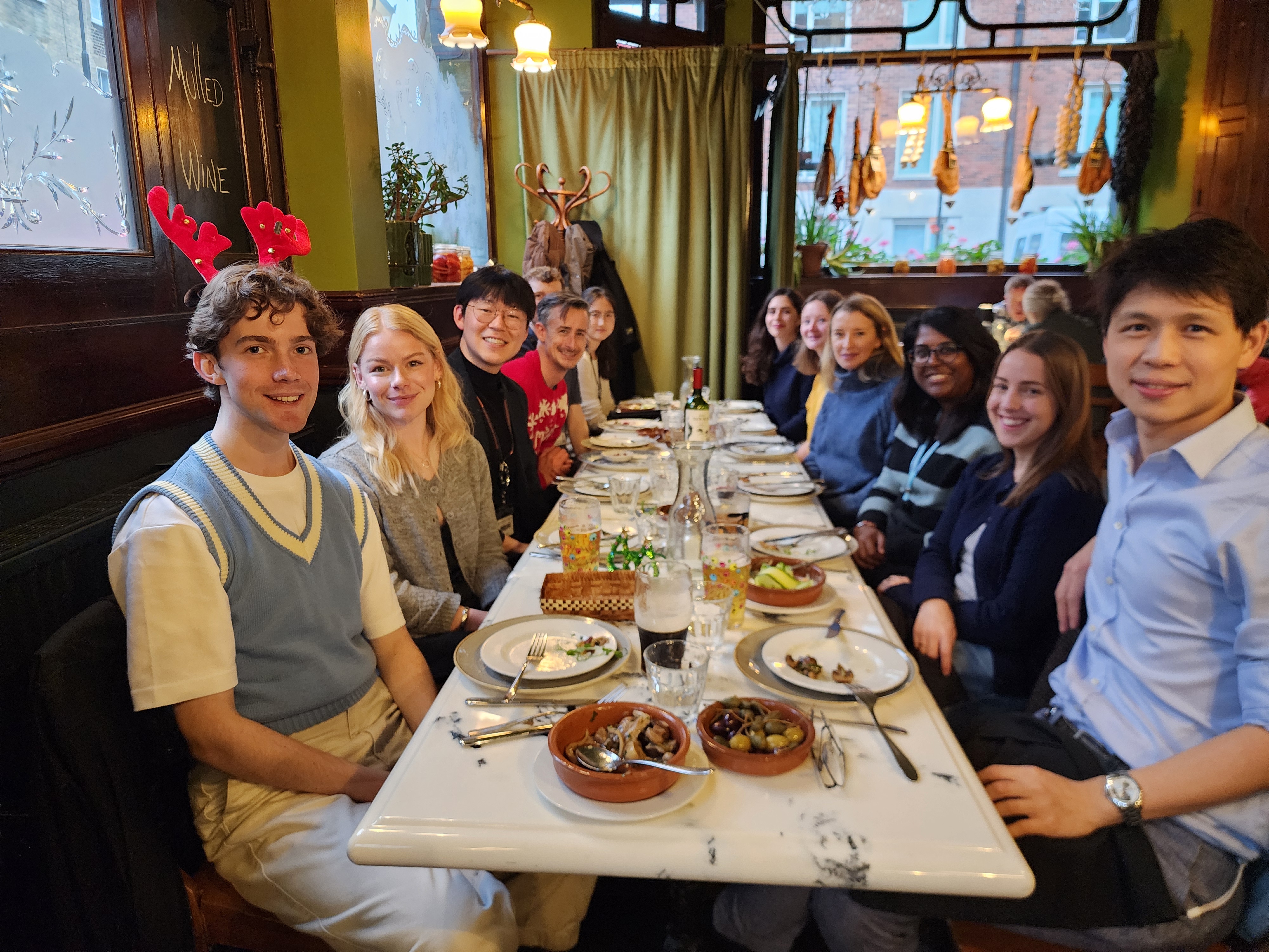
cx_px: 634
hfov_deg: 73.9
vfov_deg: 58.9
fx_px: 843
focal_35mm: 23
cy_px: 476
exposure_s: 1/25
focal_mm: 6.4
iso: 640
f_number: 1.8
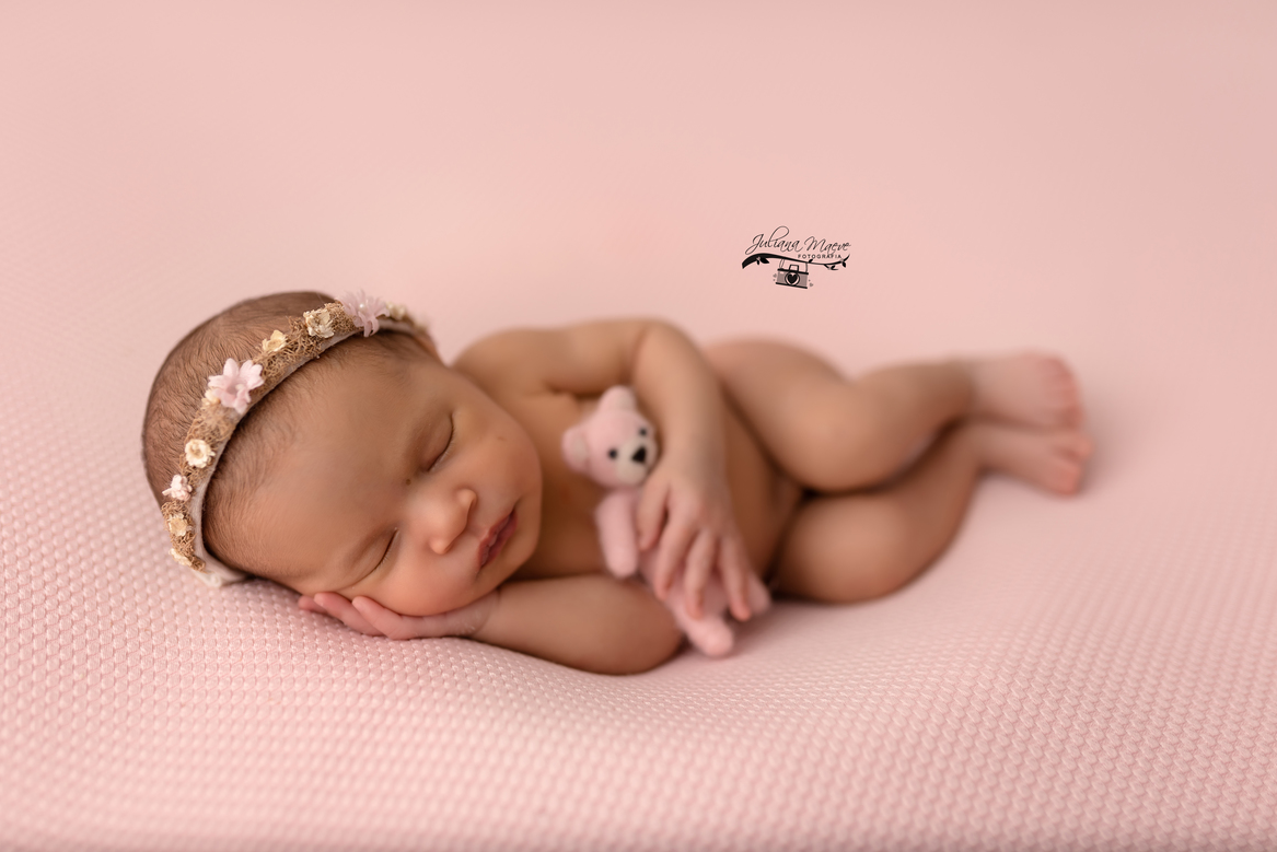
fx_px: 1277
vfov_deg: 36.9
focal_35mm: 36
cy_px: 422
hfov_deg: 53.1
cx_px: 632
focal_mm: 35
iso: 80
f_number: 2
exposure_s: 1/250
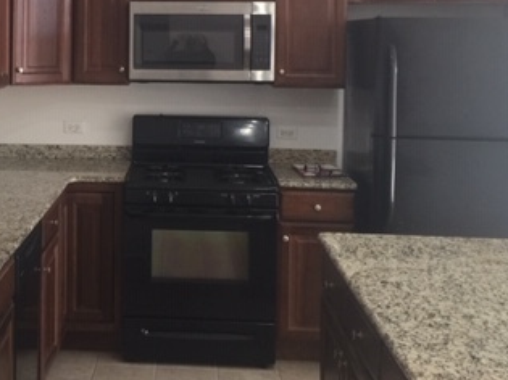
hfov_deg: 32.1
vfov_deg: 24.4
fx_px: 866
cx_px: 127
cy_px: 71
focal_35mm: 59
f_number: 2.2
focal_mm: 4.15
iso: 40
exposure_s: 1/30
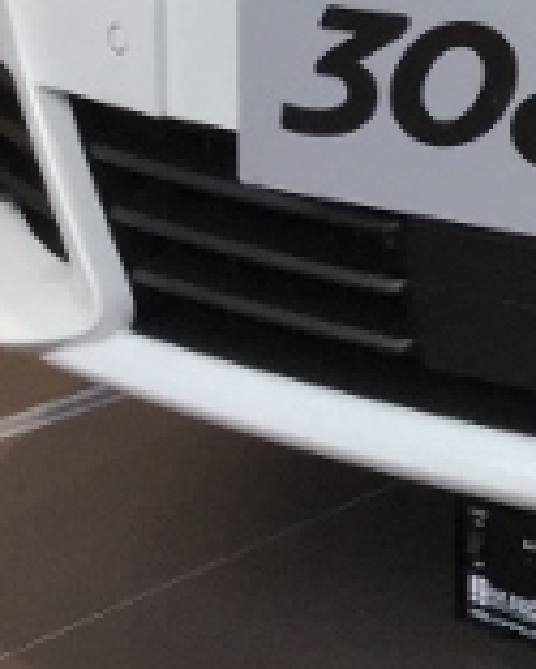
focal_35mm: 124
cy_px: -167
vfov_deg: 14.9
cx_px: 1256
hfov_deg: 10.7
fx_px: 2456
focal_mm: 3.3
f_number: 2.4
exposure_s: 1/120
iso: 50
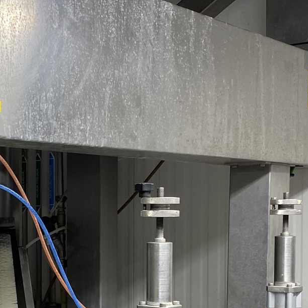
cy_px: 265
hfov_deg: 22.0
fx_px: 775
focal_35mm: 77
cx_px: 32
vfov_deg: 22.1
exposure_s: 1/100
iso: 64
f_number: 1.8
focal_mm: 4.25
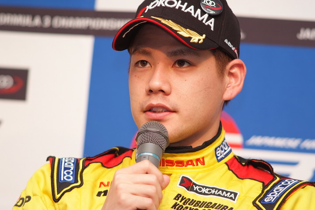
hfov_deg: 7.6
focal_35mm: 270
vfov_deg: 5.1
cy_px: 105
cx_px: 158
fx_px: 2362
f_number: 2.8
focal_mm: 180
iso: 400
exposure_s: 1/250
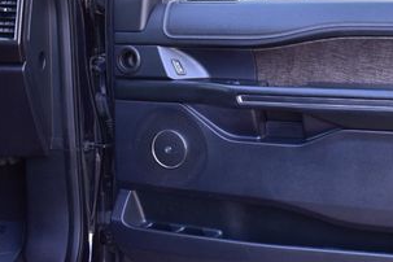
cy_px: 83
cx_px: 302
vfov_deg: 23.6
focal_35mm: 57
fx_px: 622
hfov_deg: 34.2
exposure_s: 1/30
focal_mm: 18
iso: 400
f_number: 7.1
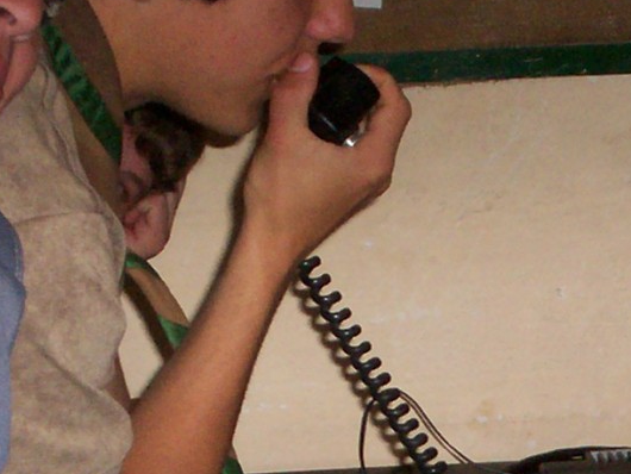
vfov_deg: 10.6
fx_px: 2480
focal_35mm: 136
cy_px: 691
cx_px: 631
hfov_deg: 14.3
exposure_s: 1/64
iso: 140
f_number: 4.5
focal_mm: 5.9
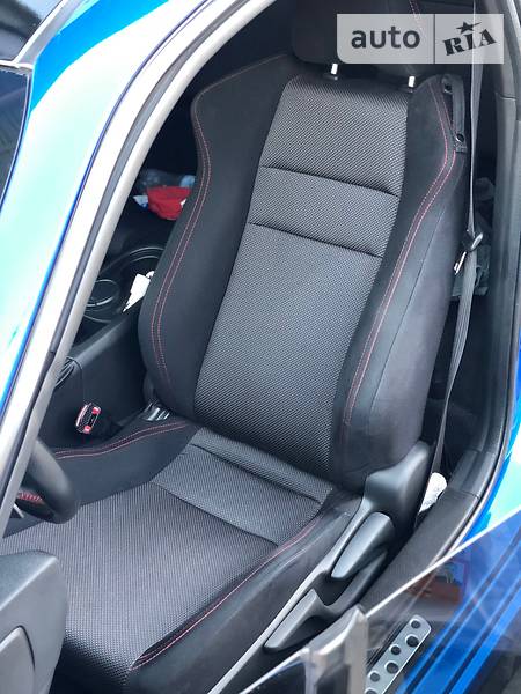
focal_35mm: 52
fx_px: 1044
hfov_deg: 28.0
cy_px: 347
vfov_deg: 36.8
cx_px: 260
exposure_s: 1/17
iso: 160
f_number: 2.4
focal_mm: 6
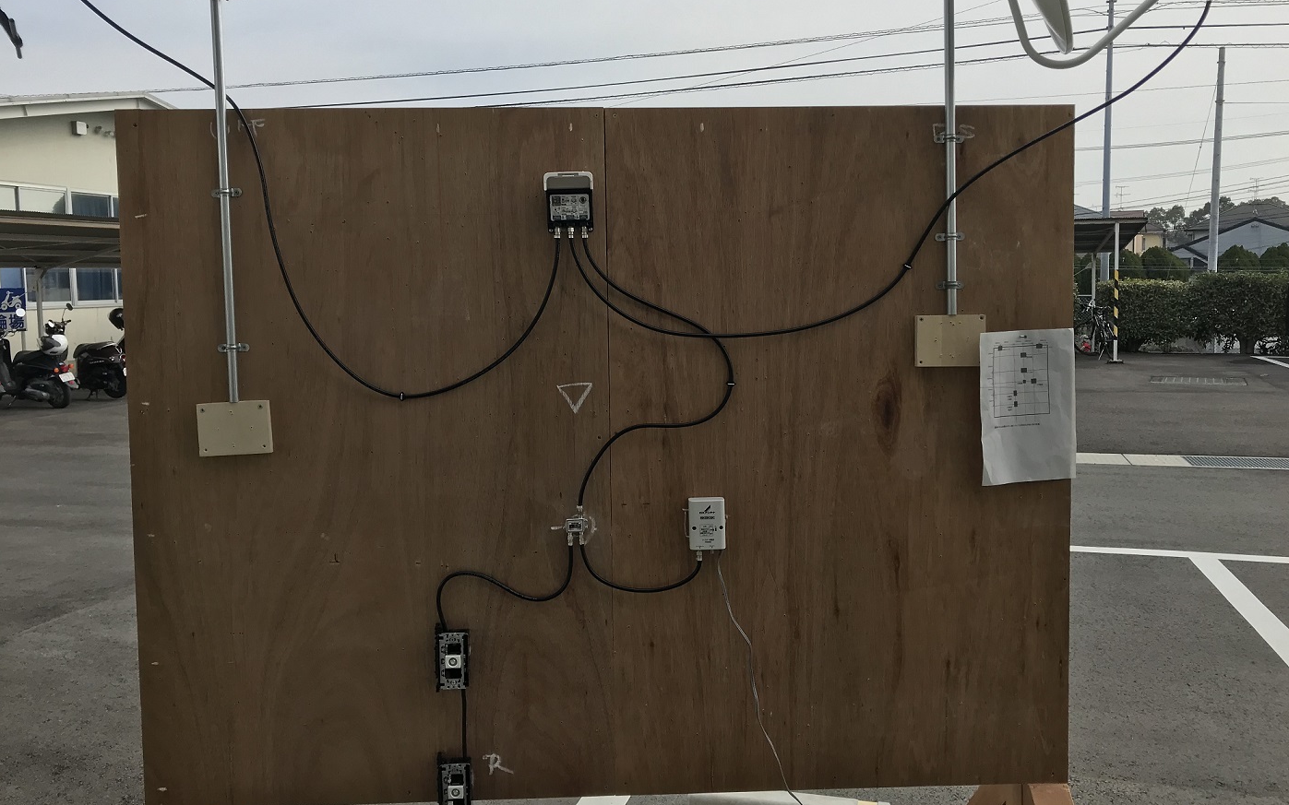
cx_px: 650
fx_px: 1054
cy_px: 375
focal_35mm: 30
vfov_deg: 41.8
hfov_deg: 62.9
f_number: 1.8
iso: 20
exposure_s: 1/1623
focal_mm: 3.99
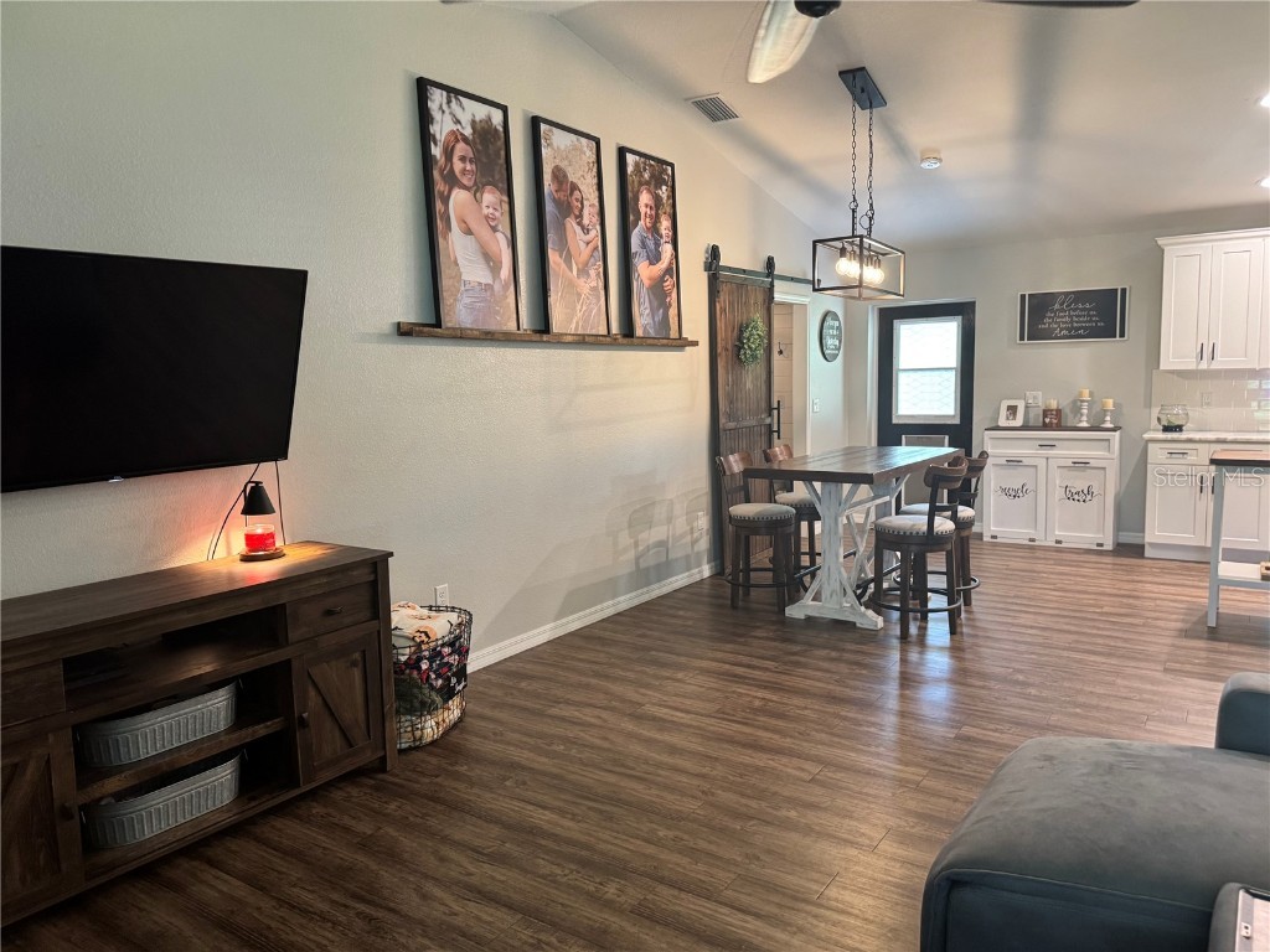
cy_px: 476
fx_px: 881
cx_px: 635
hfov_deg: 71.6
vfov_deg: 56.8
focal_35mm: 24
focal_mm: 6.76
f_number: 1.78
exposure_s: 1/60
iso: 400
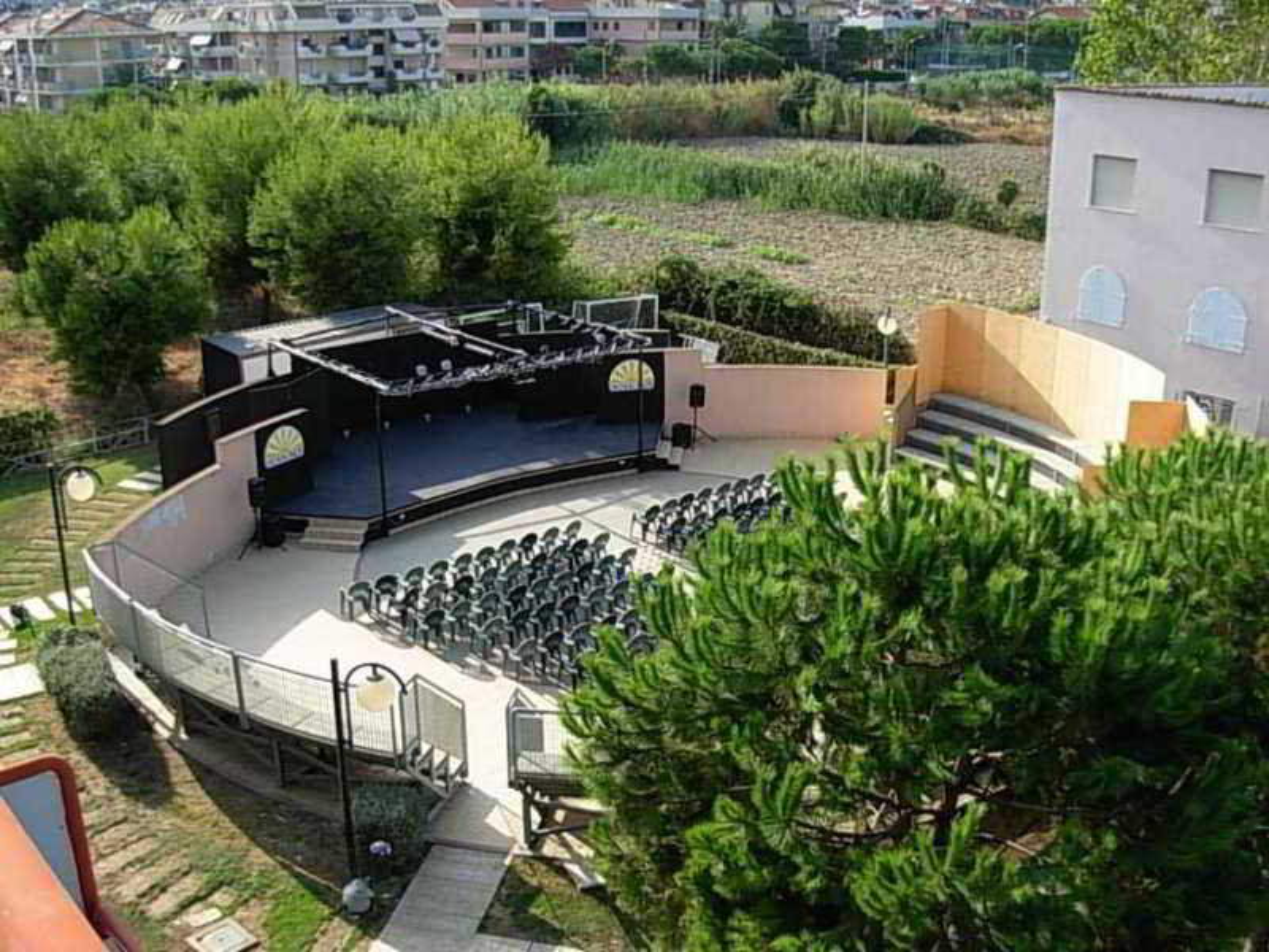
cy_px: 476
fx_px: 1393
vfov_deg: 37.7
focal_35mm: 38
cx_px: 634
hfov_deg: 49.0
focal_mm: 6.3
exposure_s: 1/456
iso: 79
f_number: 2.9
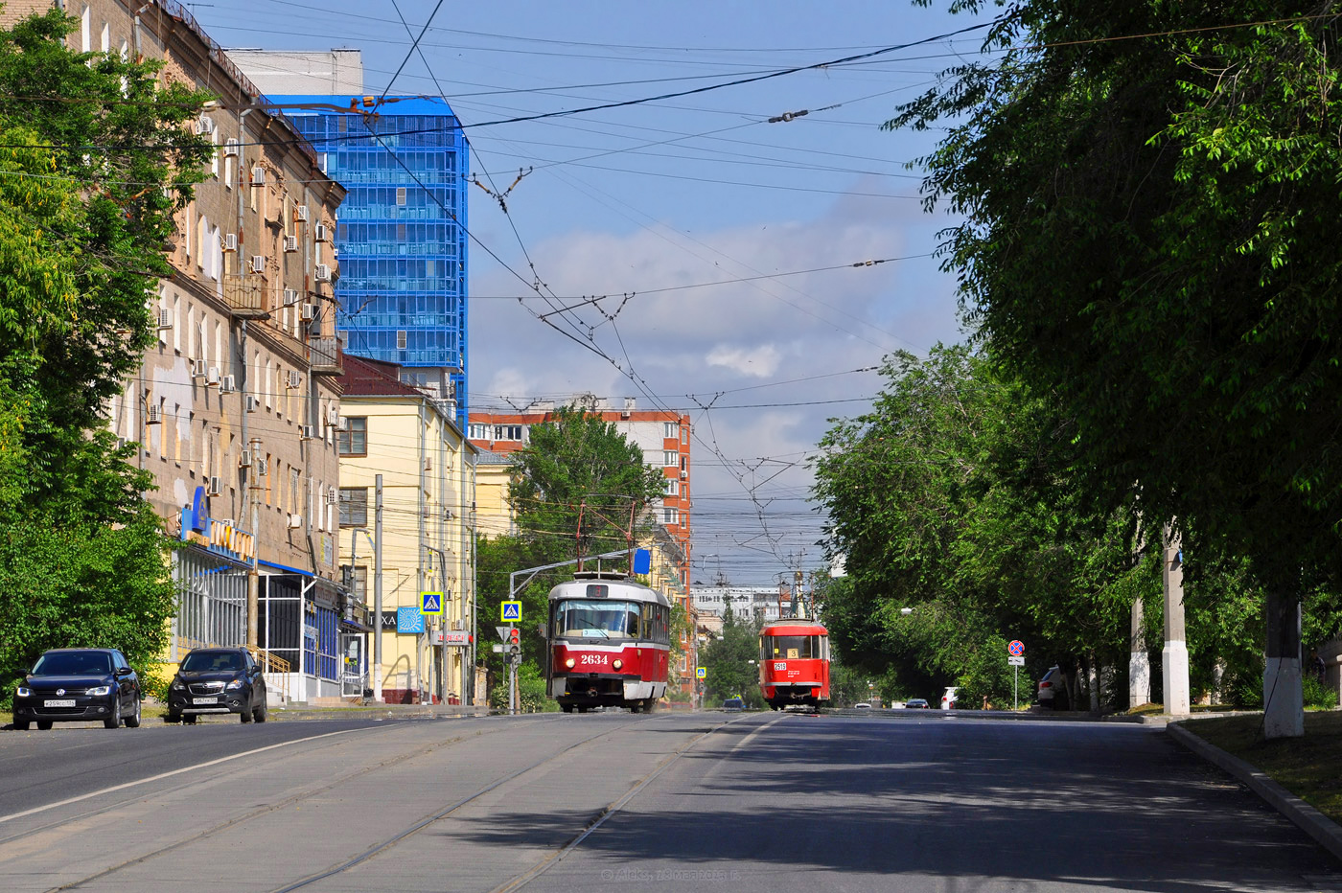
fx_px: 5868
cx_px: 671
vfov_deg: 8.7
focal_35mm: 158
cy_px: 446
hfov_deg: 13.0
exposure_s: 1/500
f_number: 8
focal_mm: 105
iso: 200
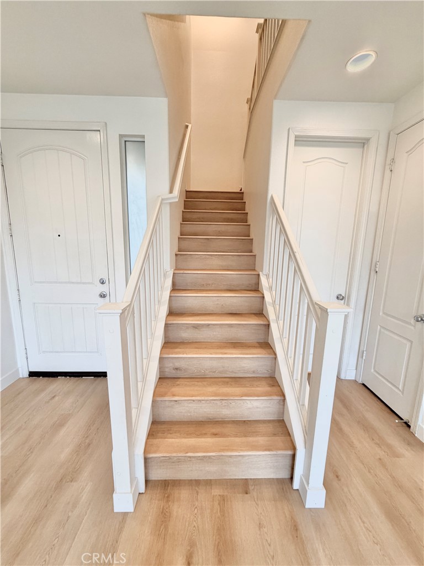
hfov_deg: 85.7
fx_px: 229
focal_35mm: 14
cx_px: 212
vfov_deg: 102.1
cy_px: 283
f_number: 2.2
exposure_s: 1/60
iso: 200
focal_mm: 2.22
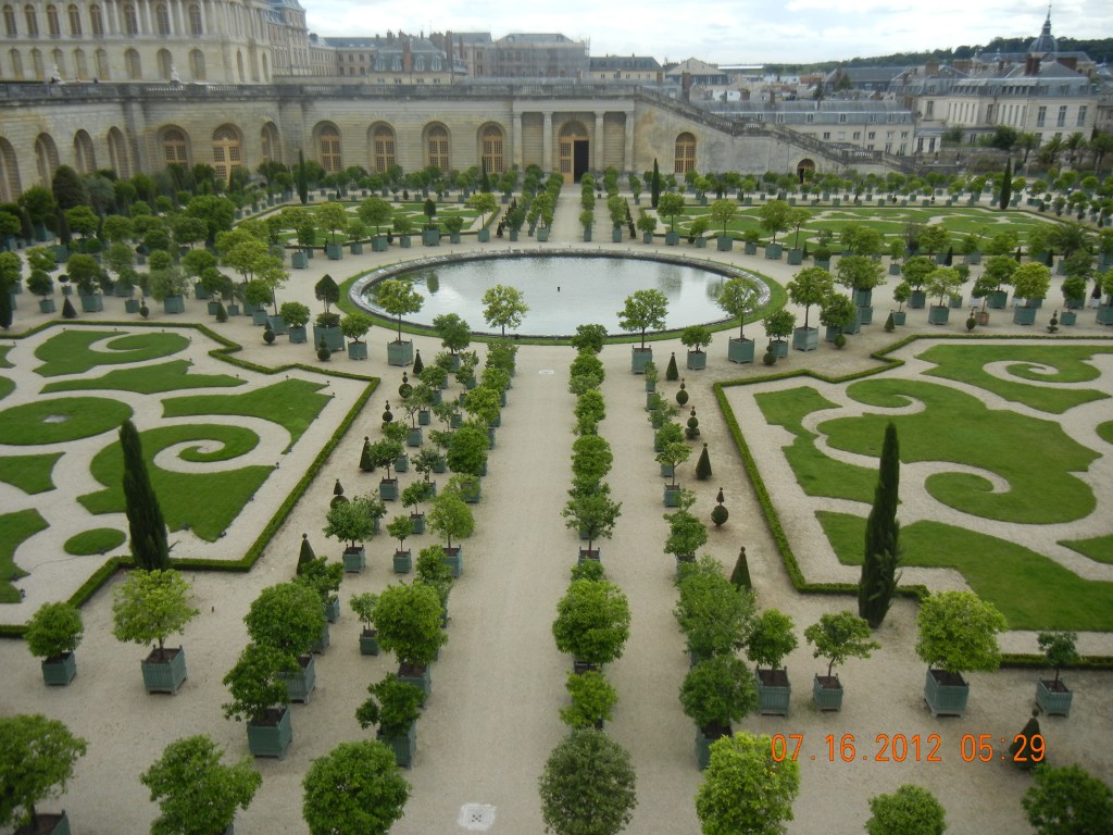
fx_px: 965
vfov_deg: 46.8
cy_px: 418
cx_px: 556
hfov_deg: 60.0
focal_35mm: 30
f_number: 7
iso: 160
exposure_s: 1/276
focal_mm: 5.4
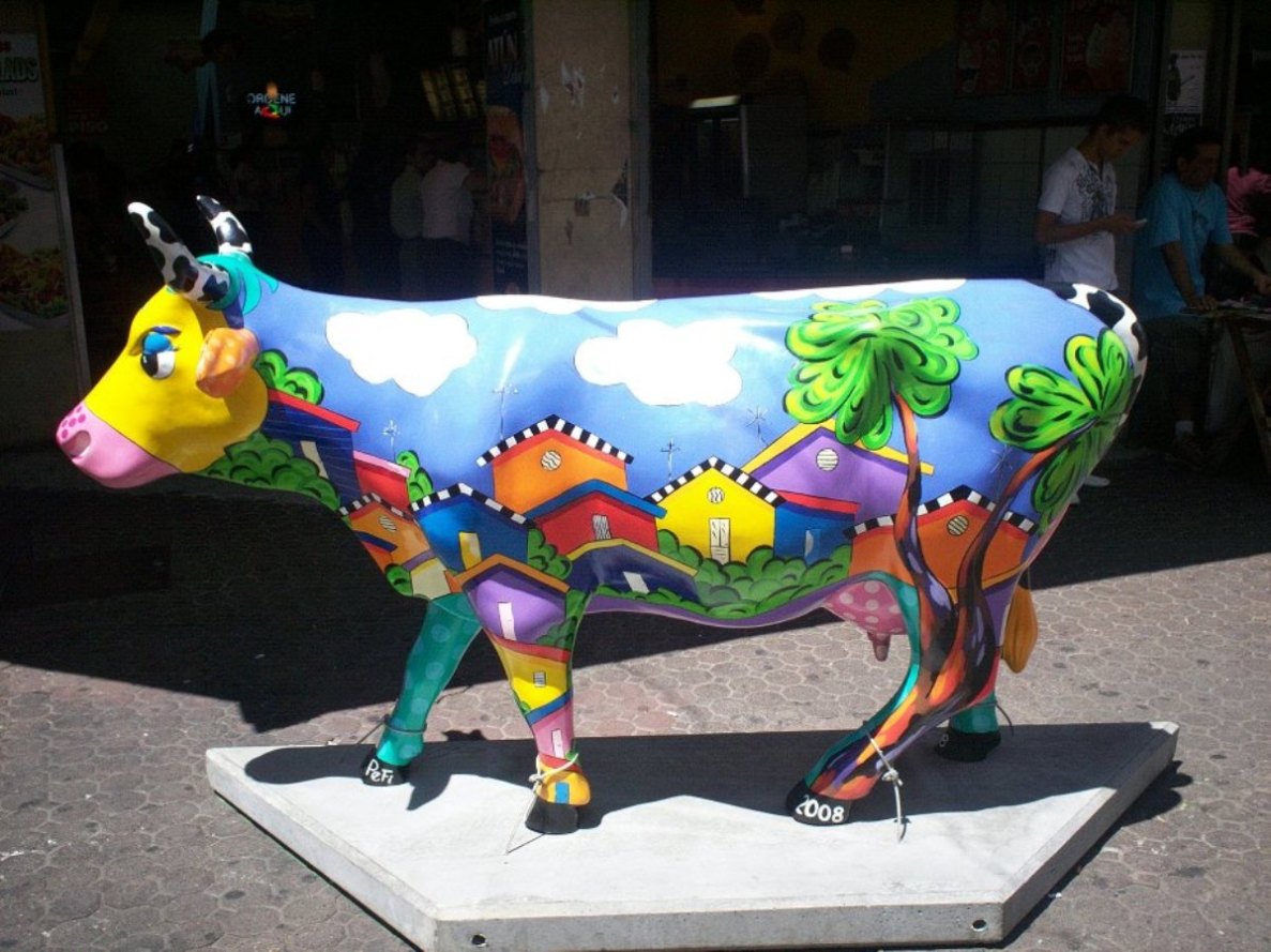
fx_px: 1321
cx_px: 636
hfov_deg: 51.4
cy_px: 476
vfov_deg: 39.6
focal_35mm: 36
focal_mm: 6
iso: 100
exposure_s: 1/446
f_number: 4.5
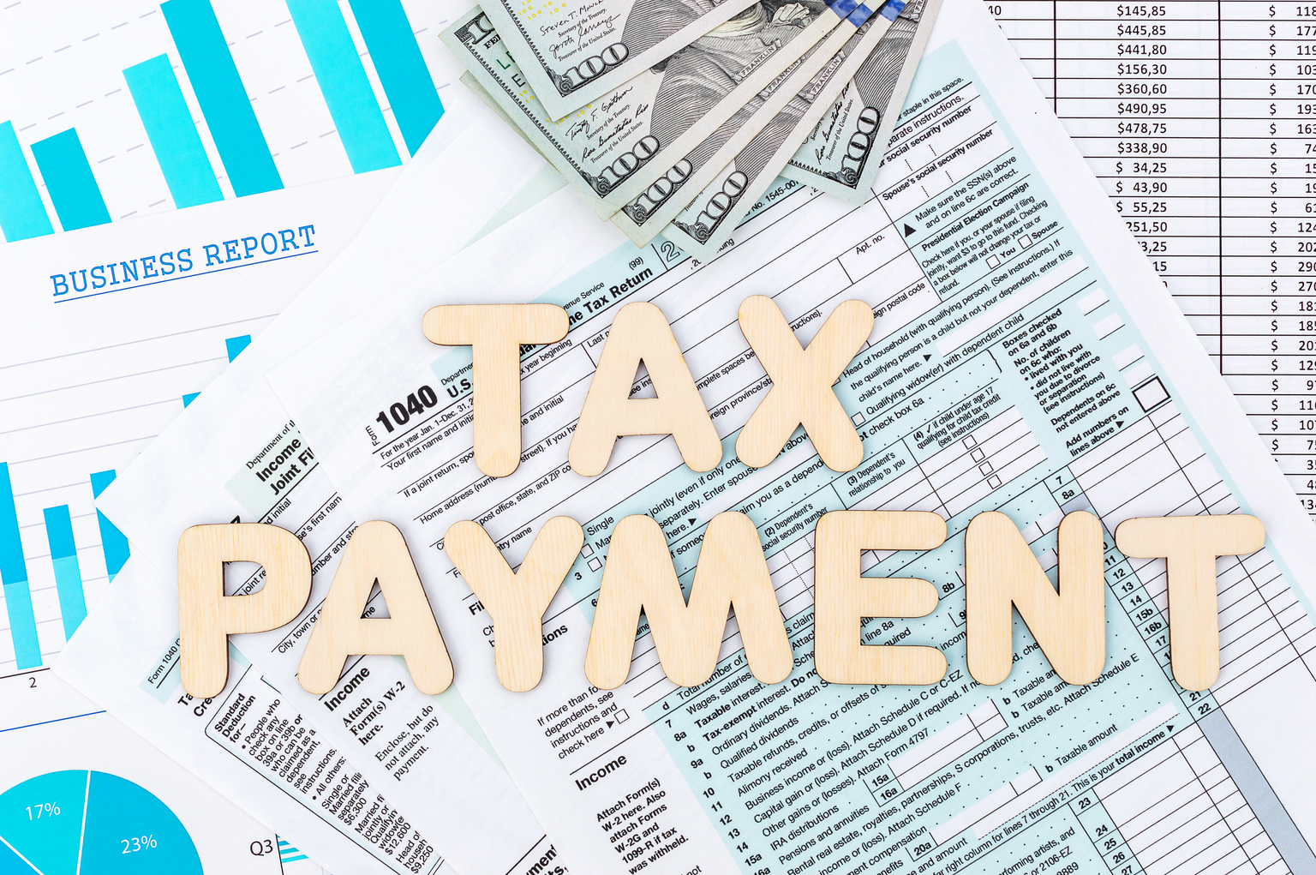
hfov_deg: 33.4
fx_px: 2191
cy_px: 438
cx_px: 658
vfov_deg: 22.6
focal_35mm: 60
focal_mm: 40
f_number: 10
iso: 200
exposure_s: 1/125
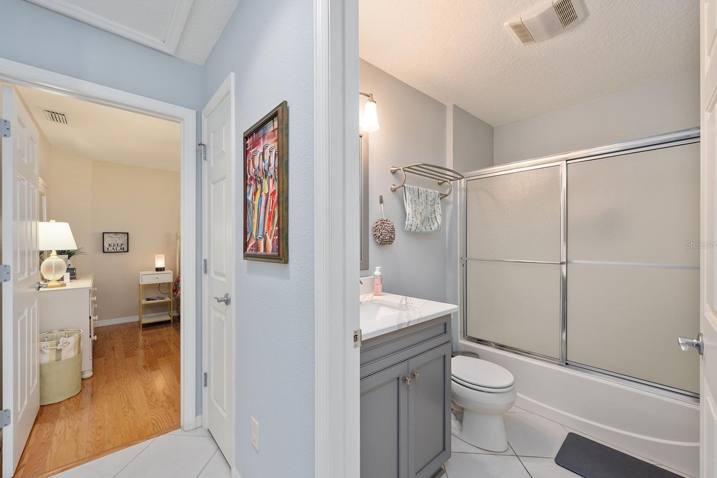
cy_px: 244
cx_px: 343
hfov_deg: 104.2
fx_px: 279
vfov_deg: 81.2
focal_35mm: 14
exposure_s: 1/6
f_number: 7.1
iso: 200
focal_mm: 13
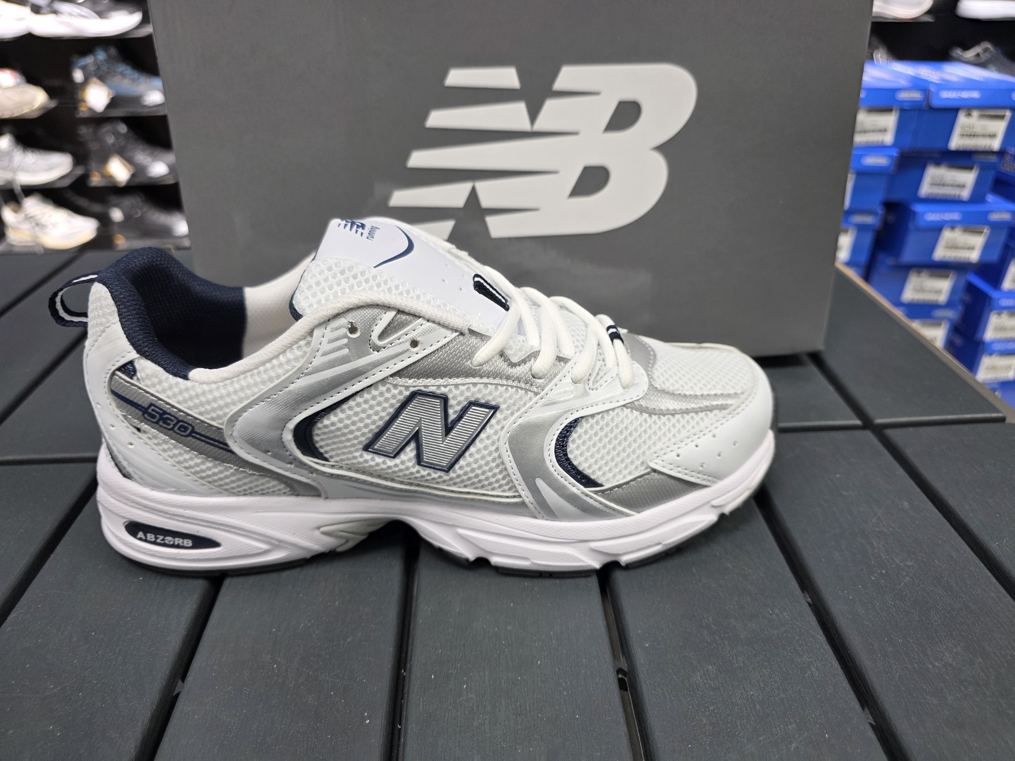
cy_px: 380
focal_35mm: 23
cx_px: 508
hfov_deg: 73.9
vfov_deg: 58.9
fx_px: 674
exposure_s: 1/100
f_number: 1.7
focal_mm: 6.3
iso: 160
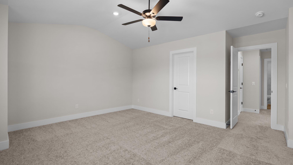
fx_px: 132
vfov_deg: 63.9
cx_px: 148
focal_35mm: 17
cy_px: 80
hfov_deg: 95.9
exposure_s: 1/13
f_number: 4
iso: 320
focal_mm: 16
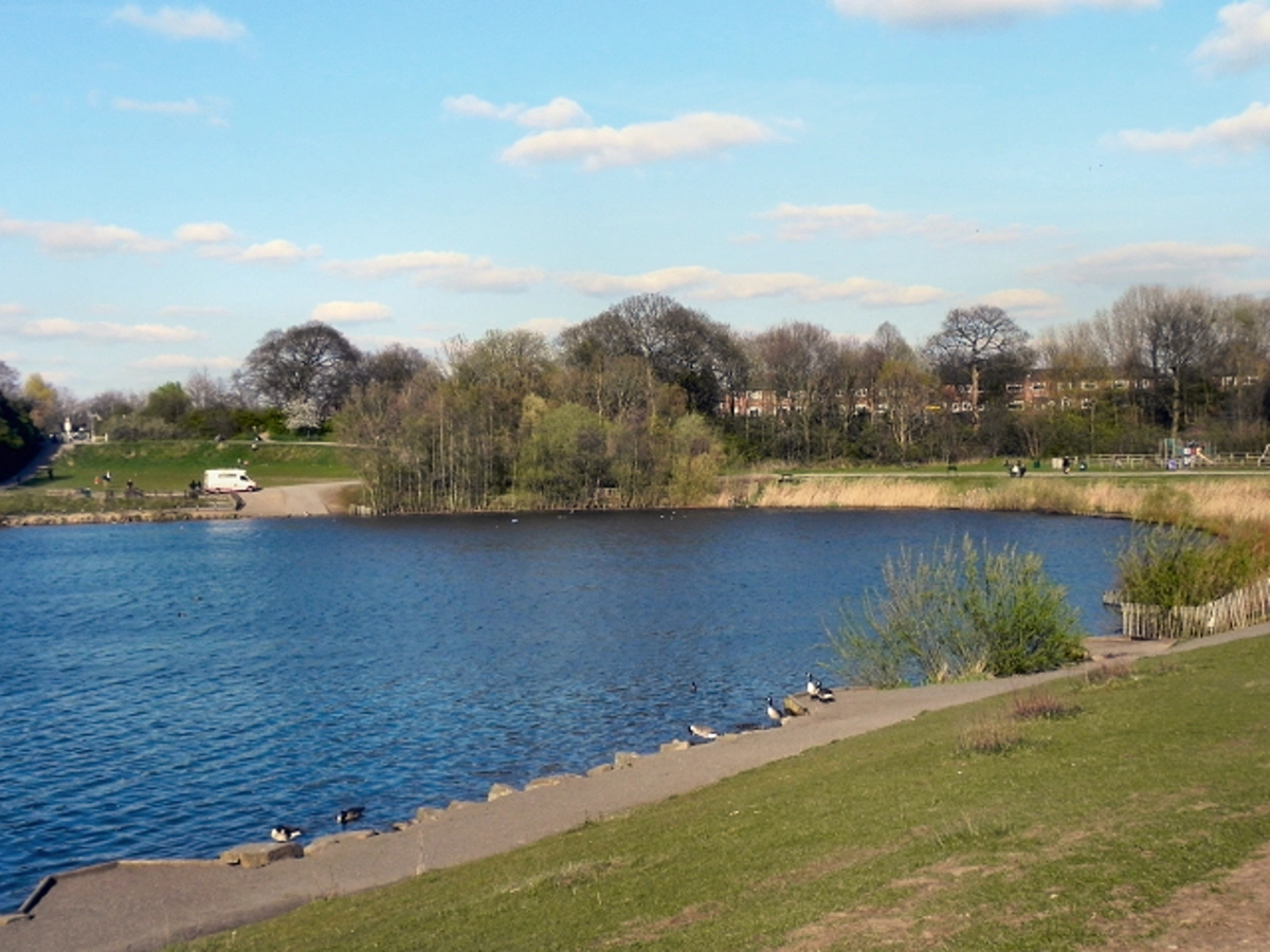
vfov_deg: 35.1
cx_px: 635
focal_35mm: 41
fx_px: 1504
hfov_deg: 45.8
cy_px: 476
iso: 160
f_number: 7.1
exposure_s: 1/363
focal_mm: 7.3
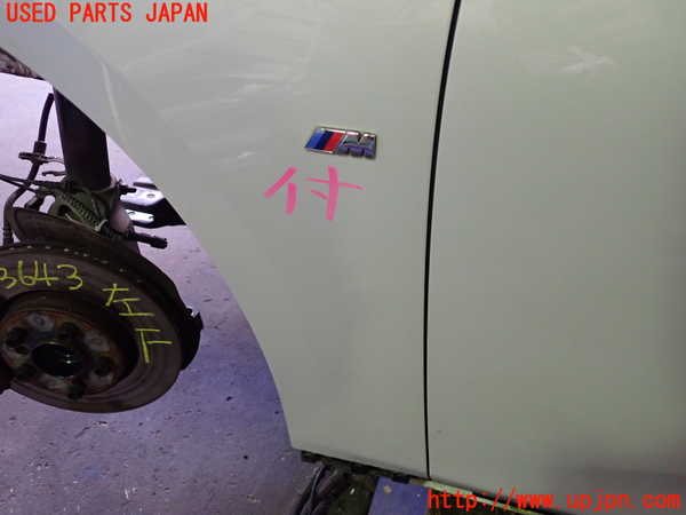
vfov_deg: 46.8
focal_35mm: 30
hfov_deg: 60.0
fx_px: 595
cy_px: 258
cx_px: 343
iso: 400
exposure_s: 1/60
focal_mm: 5.4
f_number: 2.3
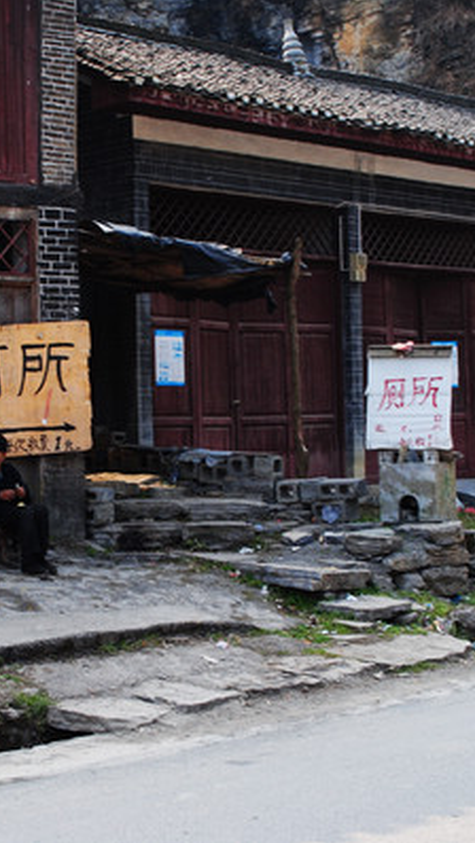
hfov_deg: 17.4
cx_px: 100
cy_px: 419
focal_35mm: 69
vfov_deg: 30.7
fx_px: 1540
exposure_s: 1/125
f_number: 9
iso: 200
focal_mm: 29
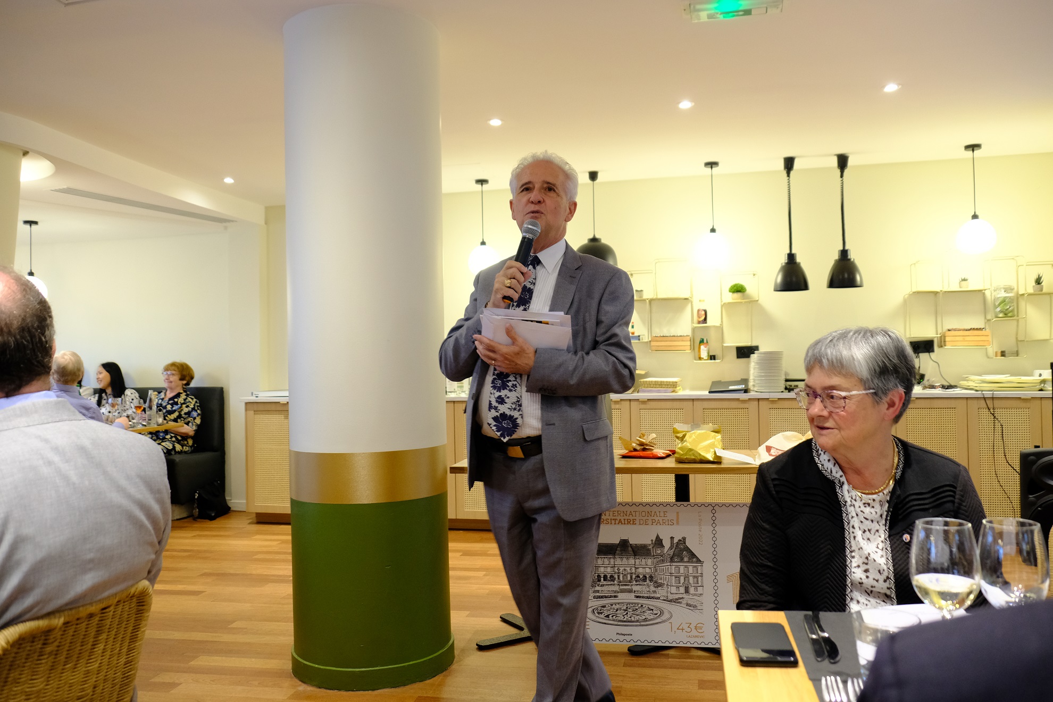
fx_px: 848
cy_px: 351
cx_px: 526
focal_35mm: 29
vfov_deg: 45.0
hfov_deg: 63.7
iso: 1600
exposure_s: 1/28
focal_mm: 19
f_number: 3.6
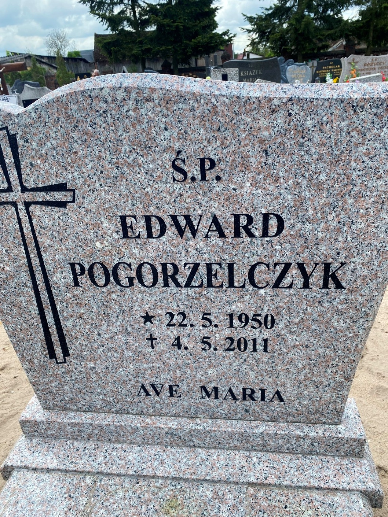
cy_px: 258
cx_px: 194
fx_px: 389
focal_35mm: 26
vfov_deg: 67.3
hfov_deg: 53.1
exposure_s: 1/1103
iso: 32
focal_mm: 4.25
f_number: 1.8
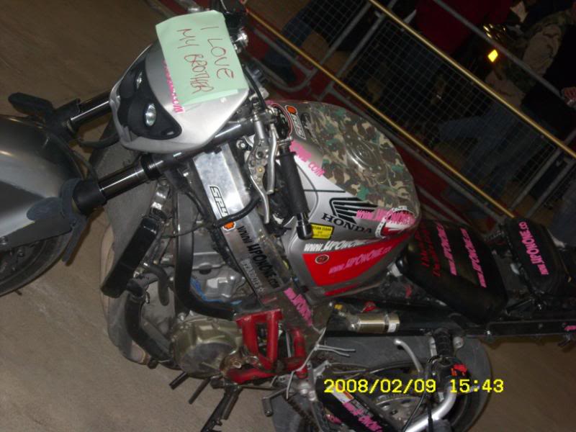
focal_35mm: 83
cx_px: 288
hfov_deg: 23.6
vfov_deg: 17.8
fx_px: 1381
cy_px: 216
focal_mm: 13.8
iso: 200
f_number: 3.3
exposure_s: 1/148
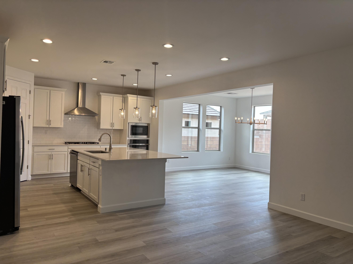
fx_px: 265
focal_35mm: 26
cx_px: 176
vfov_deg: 53.1
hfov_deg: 67.3
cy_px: 132
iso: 32
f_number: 1.6
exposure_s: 1/126
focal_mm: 5.96
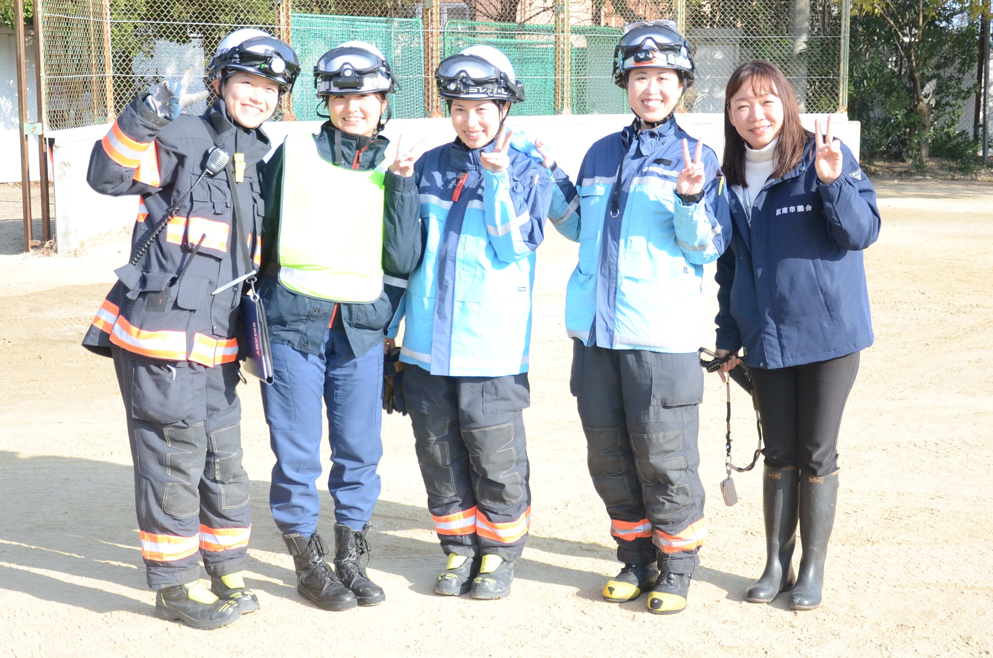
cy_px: 384
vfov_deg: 22.6
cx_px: 525
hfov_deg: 33.6
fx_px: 1646
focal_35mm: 60
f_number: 4
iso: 100
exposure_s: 1/200
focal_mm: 25
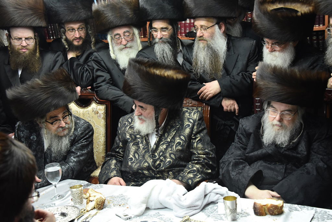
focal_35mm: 62
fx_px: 572
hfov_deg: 32.4
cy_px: 111
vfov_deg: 21.9
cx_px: 166
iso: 3200
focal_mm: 62
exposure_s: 1/100
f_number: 6.3
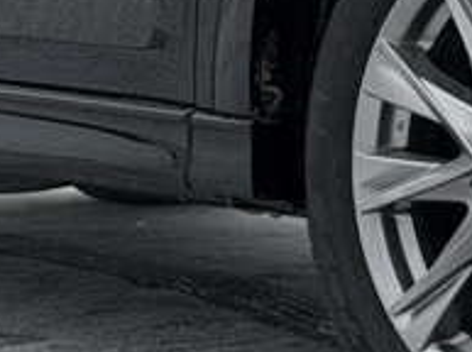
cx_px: 548
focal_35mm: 319
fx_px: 4342
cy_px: -330
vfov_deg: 4.6
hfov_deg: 6.2
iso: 64
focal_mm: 6.76
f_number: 1.78
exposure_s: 1/693
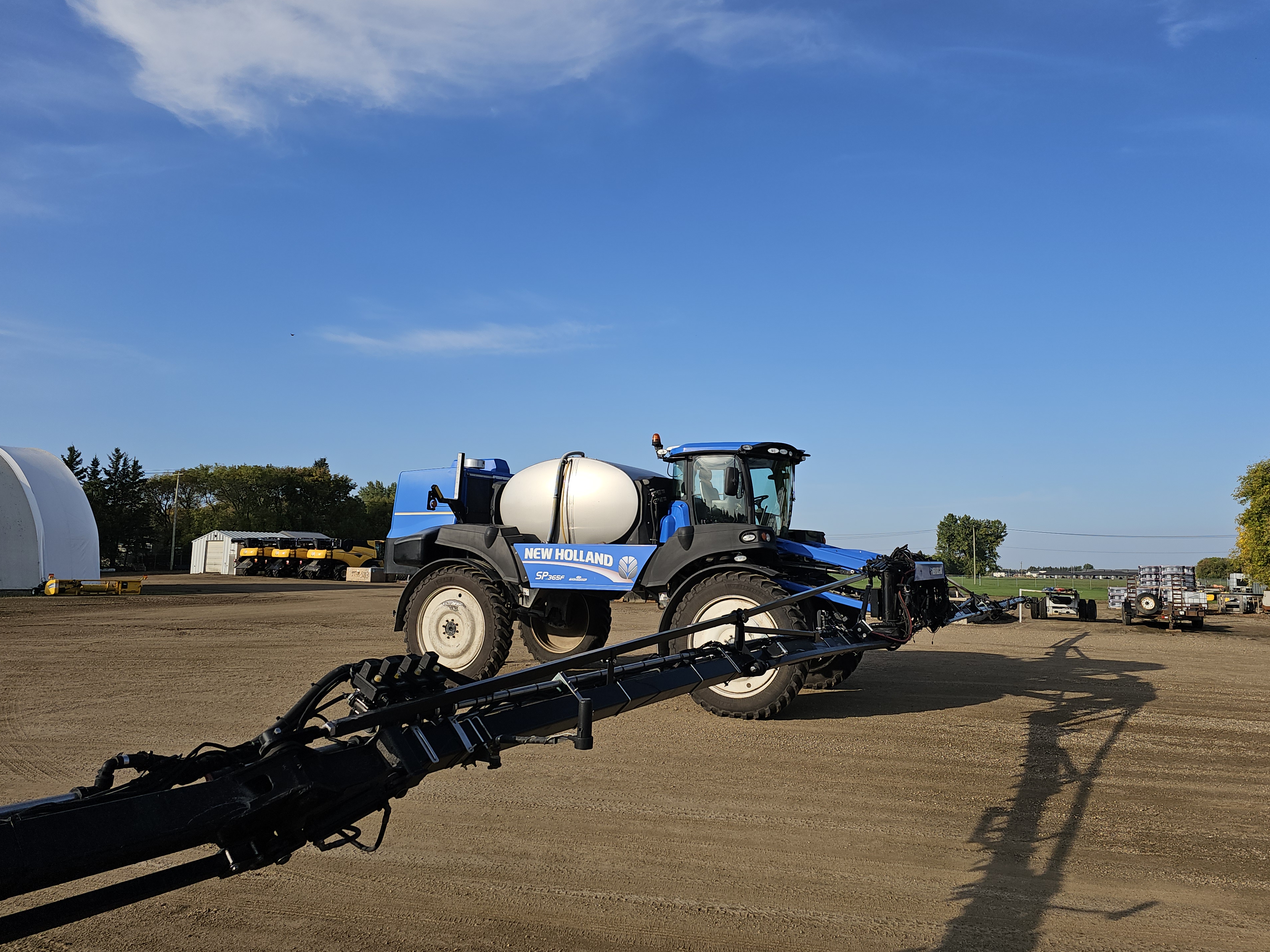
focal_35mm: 24
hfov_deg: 71.6
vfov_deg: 56.8
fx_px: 881
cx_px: 658
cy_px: 484
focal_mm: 6.3
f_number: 1.7
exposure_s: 1/900
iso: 10
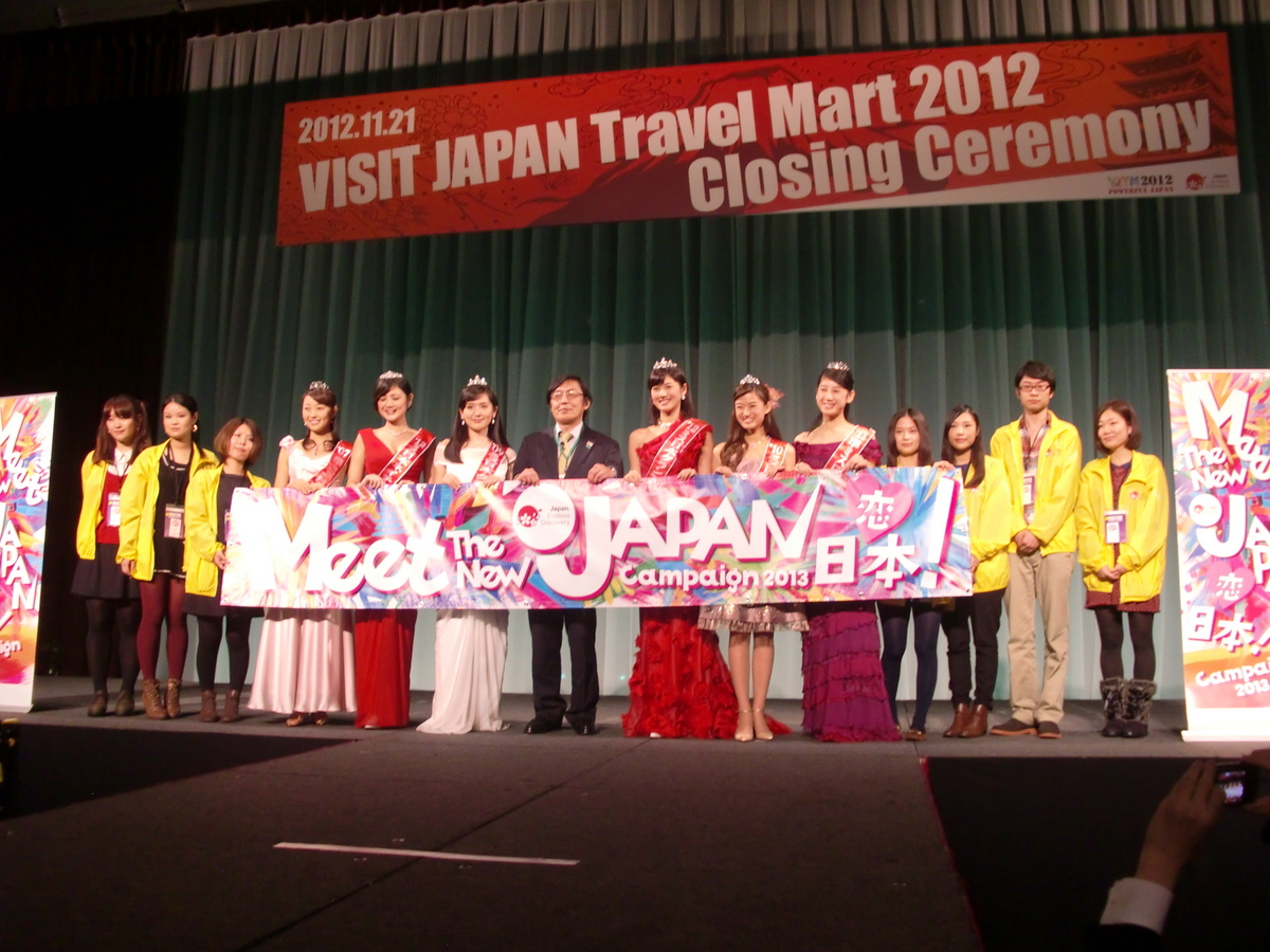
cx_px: 635
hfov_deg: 51.4
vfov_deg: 39.7
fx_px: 1321
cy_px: 476
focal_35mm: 36
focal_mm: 6.3
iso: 200
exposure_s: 1/60
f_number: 2.8
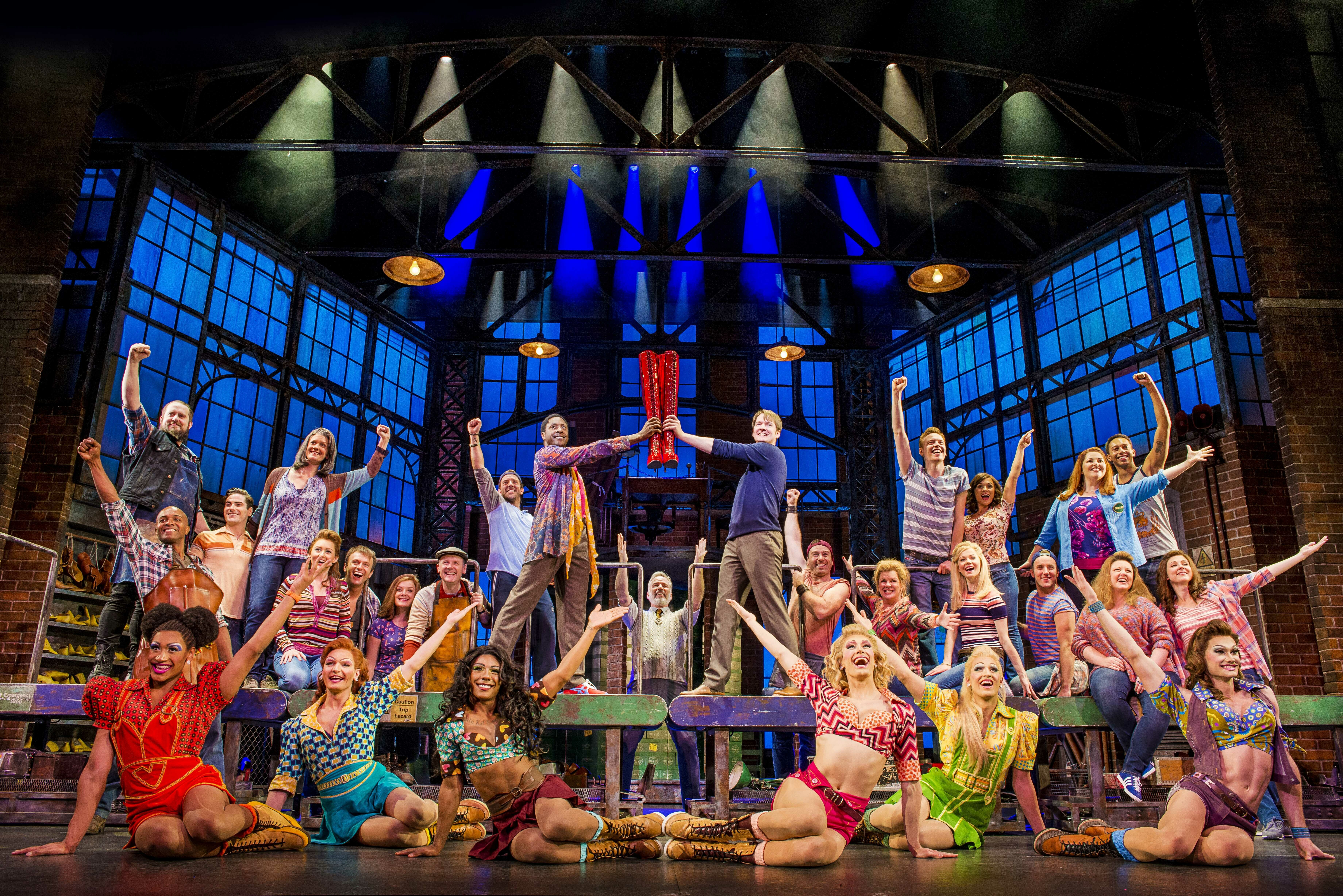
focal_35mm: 24
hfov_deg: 73.7
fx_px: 896
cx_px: 672
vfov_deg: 53.2
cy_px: 448
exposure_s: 1/125
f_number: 8
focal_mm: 24
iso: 800
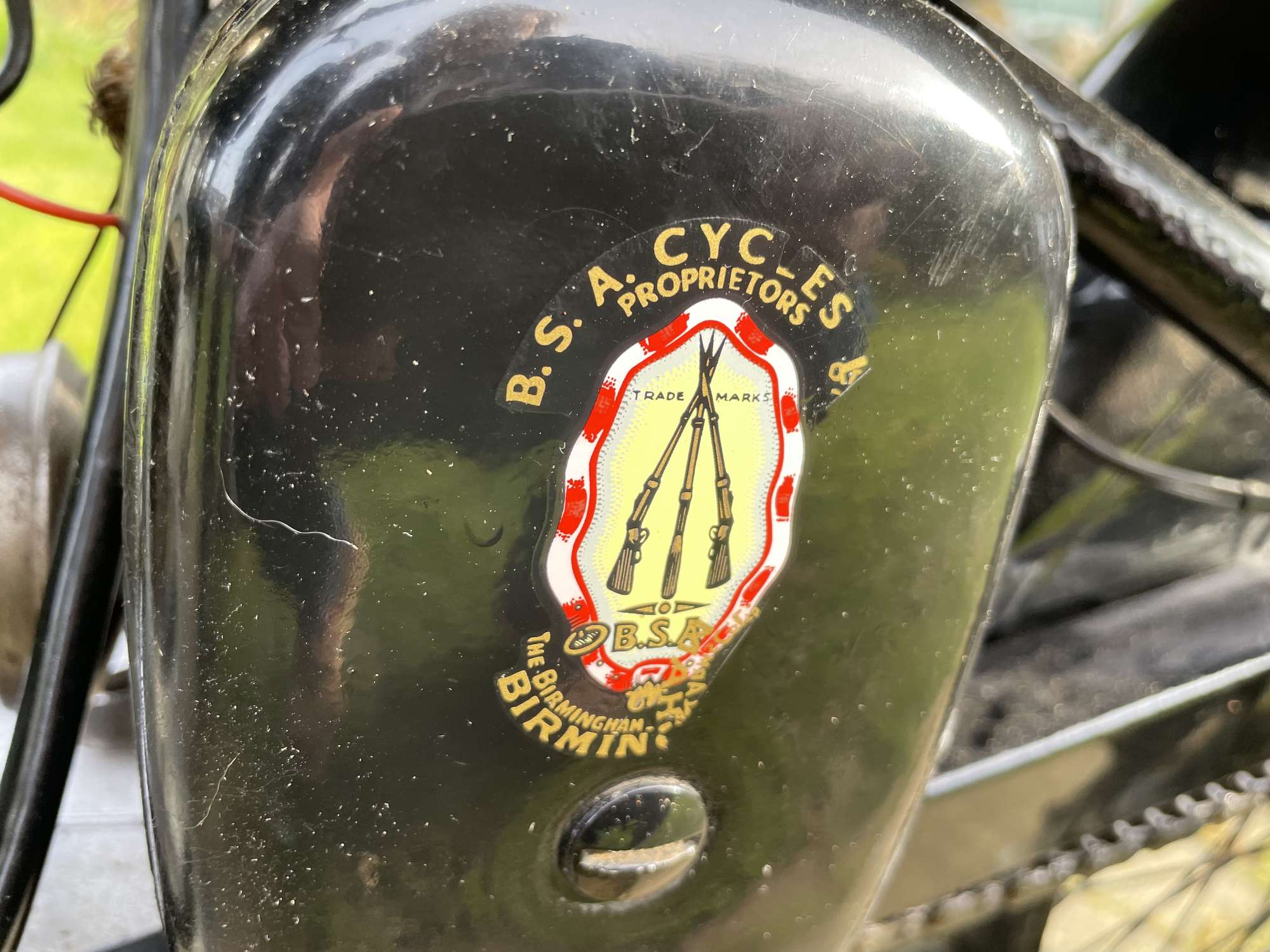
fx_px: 954
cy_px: 476
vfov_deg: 53.1
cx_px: 635
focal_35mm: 26
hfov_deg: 67.3
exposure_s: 1/121
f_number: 1.6
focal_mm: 4.2
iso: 64
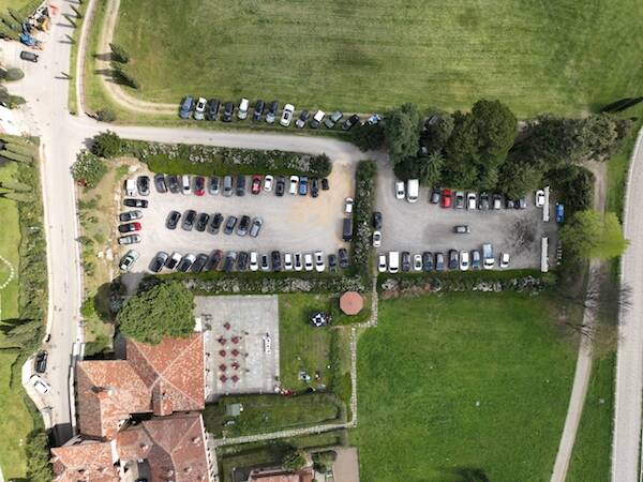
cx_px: 322
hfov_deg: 71.6
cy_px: 241
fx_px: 446
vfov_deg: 56.8
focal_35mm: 24
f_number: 2.8
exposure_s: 1/60
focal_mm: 12.29
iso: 100
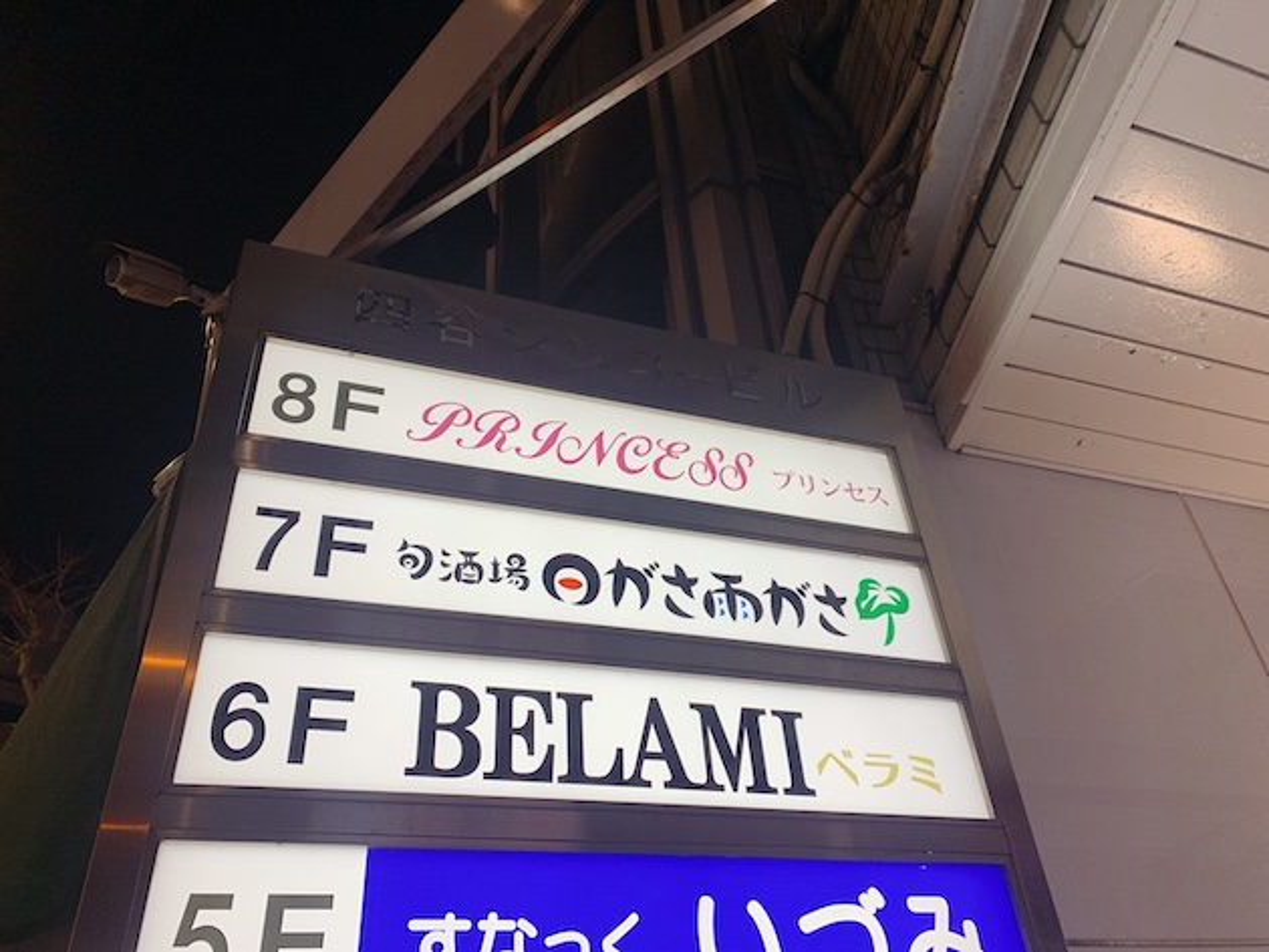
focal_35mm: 26
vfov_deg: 53.1
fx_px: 954
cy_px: 476
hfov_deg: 67.3
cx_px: 634
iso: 50
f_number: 1.8
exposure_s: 1/100
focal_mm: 4.25
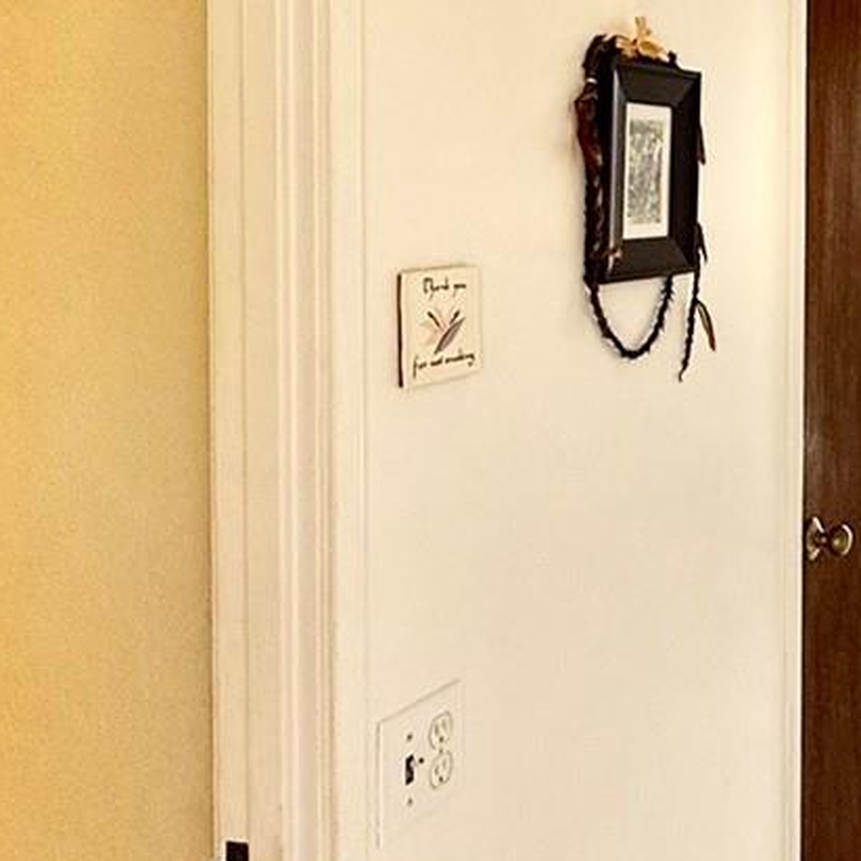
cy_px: 234
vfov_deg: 34.7
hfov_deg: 28.8
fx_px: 1351
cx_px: 1118
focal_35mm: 48
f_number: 2.2
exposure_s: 1/156
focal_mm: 2.22
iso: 50
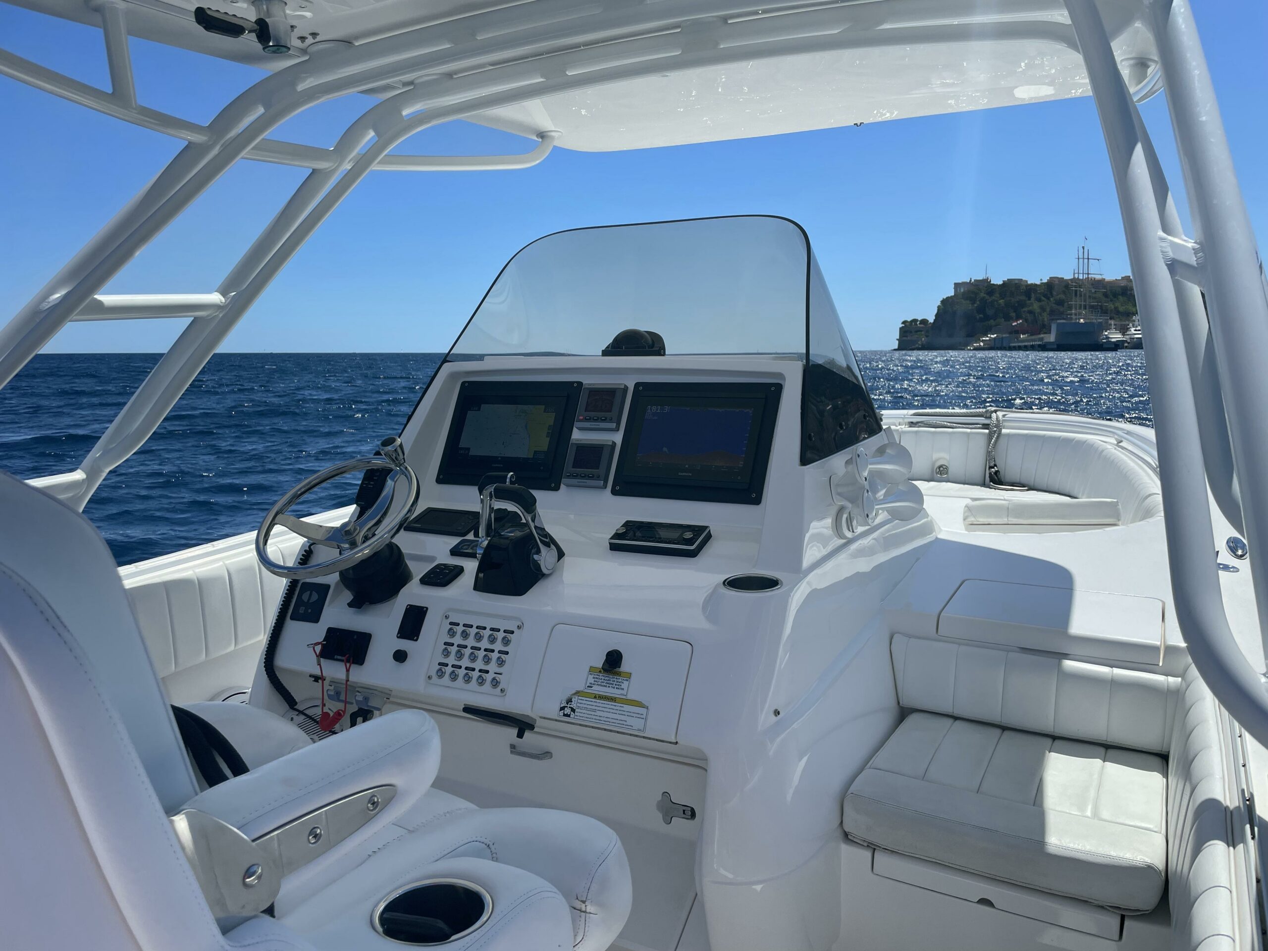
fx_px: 952
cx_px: 634
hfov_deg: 67.3
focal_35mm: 26
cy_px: 476
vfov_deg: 53.1
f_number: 1.6
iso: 32
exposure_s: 1/5051
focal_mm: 4.2
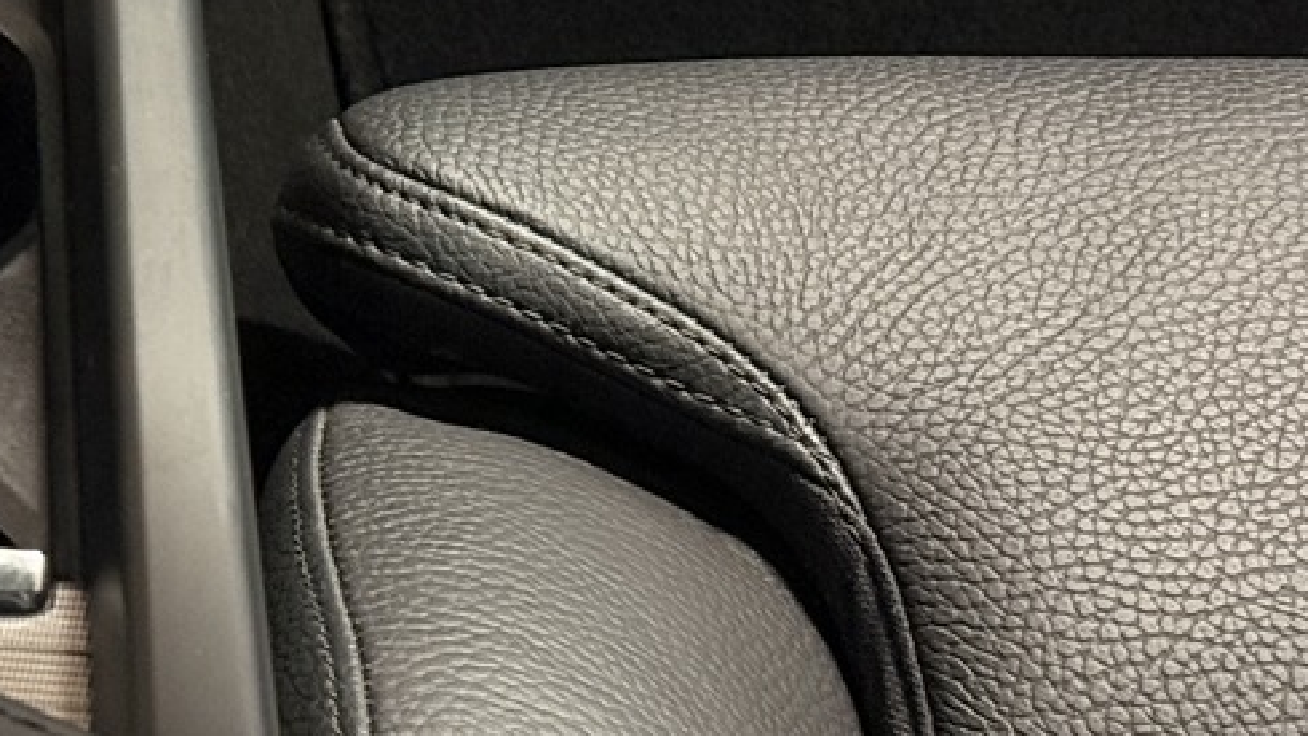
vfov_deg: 7.8
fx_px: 5341
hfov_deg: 13.5
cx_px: -393
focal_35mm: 154
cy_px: -233
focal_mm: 6.76
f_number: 1.78
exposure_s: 1/40
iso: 500
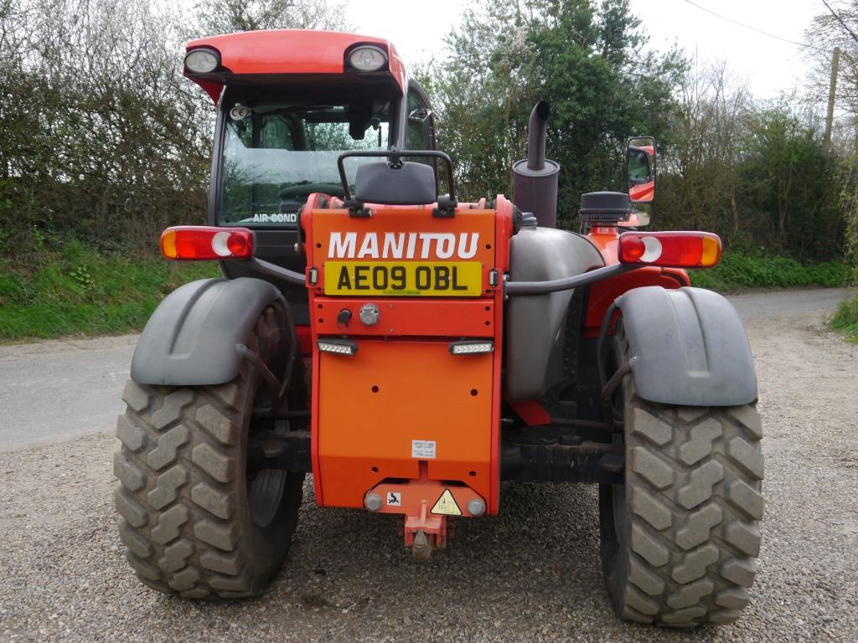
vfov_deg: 39.7
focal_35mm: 36
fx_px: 892
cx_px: 429
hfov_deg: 51.4
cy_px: 322
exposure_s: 1/125
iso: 160
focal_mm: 18
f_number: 4.5
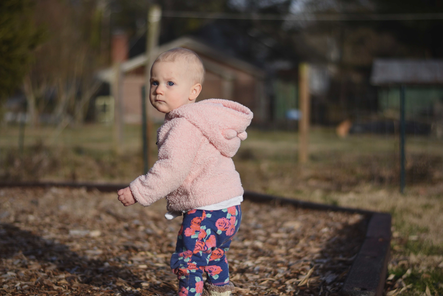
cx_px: 222
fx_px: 923
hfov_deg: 27.0
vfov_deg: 18.2
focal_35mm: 75
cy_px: 148
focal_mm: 50
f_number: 2
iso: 100
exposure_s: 1/2500
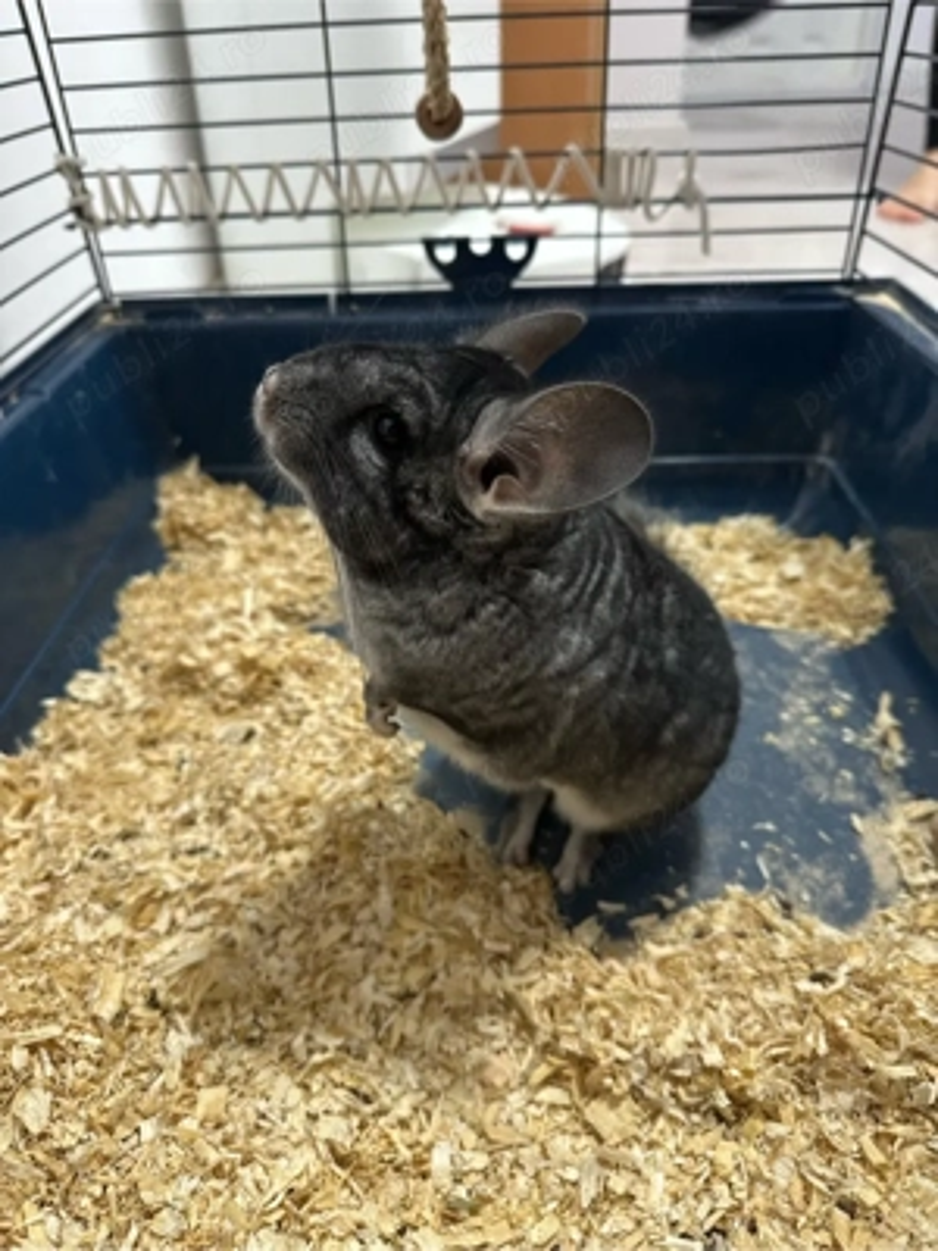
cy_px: 626
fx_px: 867
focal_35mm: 24
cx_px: 469
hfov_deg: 56.8
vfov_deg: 71.6
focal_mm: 6.86
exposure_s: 1/50
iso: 200
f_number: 1.78
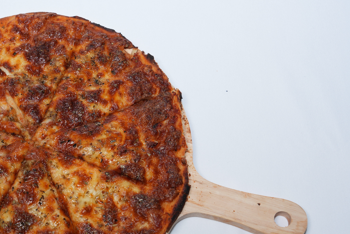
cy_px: 167
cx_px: 76
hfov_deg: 24.1
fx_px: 807
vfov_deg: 16.4
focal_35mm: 83
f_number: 7.1
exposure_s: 1/160
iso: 400
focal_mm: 50
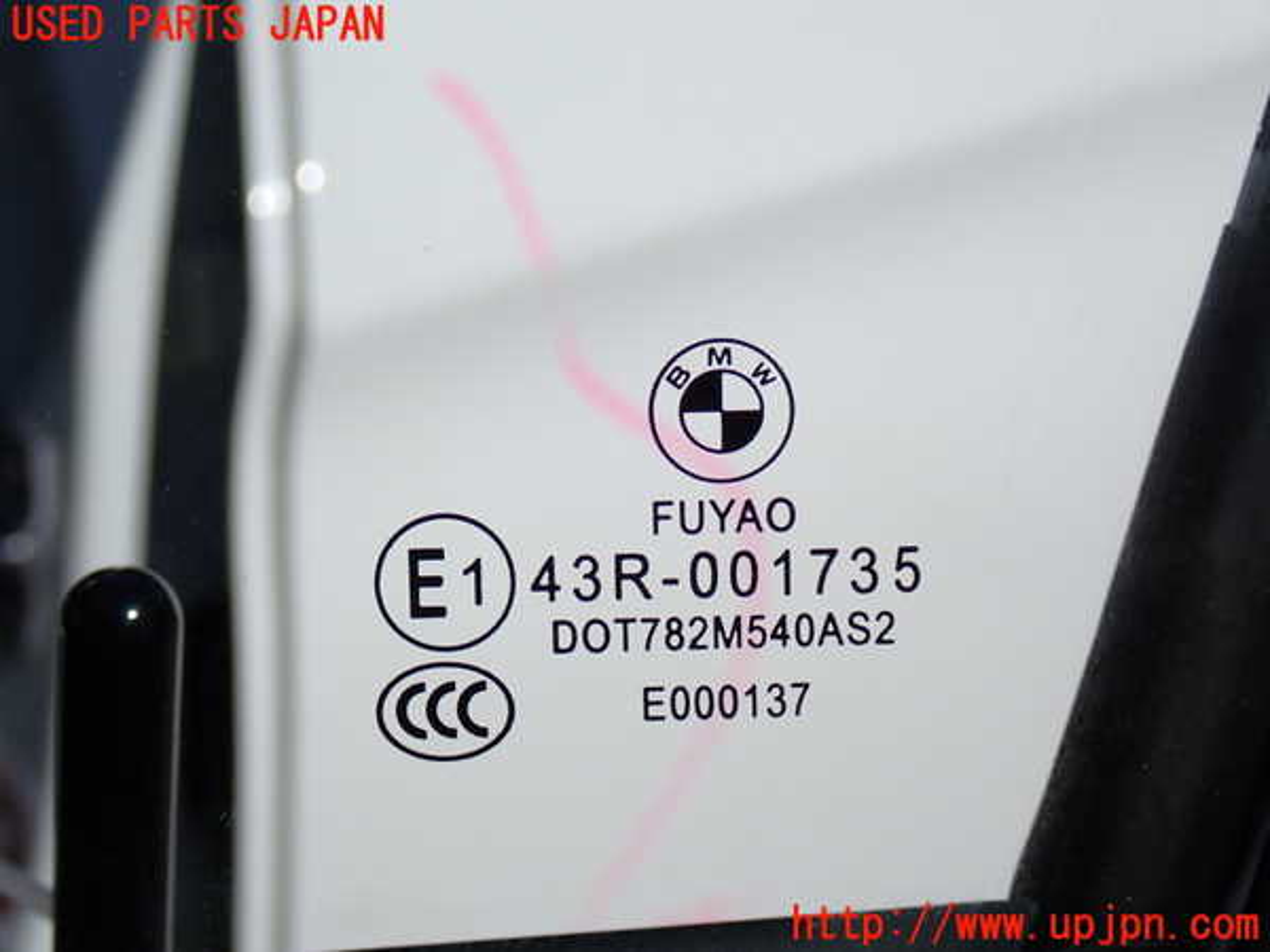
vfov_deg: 21.9
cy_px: 476
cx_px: 635
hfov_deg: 29.0
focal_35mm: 67
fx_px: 2458
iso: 100
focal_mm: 11.88
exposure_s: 1/125
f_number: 14
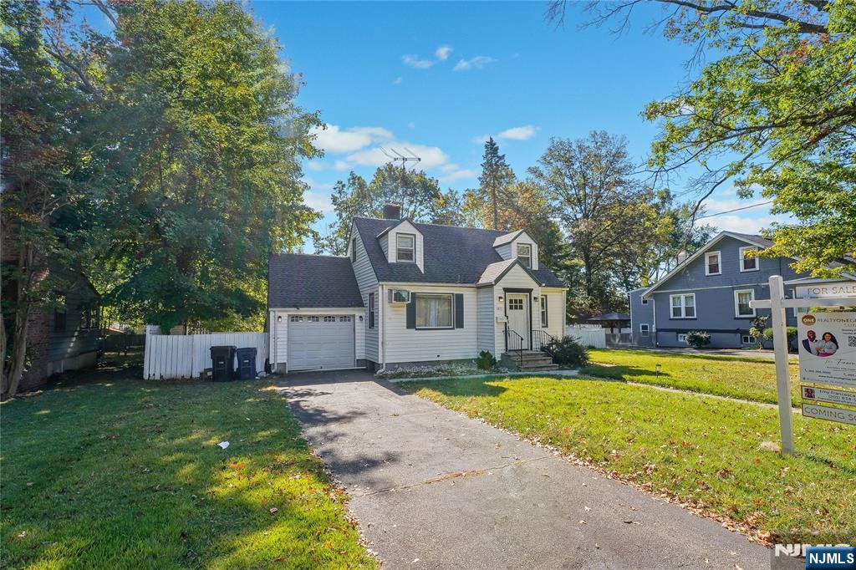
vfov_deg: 73.4
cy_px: 285
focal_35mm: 16
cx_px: 428
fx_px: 383
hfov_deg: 96.4
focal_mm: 16.1
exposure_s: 1/30
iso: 250
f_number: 22
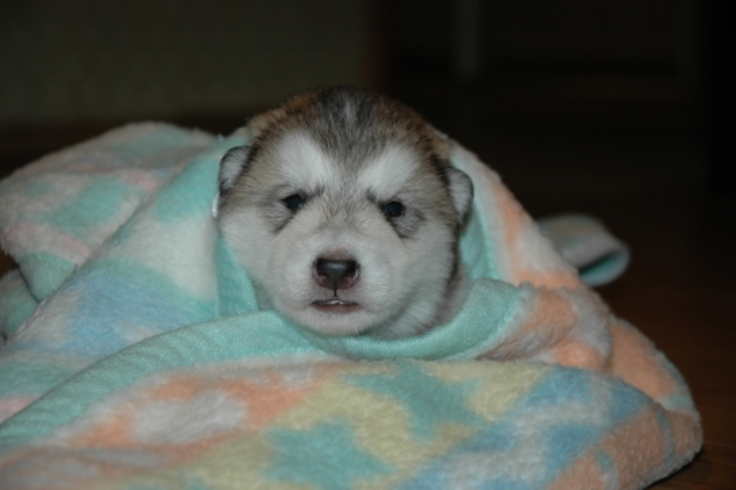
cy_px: 245
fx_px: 2145
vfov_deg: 13.0
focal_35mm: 105
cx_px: 368
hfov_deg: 19.5
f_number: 4.5
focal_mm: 70
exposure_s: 1/60
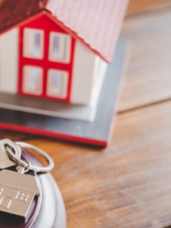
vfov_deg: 20.7
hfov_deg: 15.3
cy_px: 122
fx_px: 626
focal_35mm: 95
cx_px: 5
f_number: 5
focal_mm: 60
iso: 640
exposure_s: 1/50
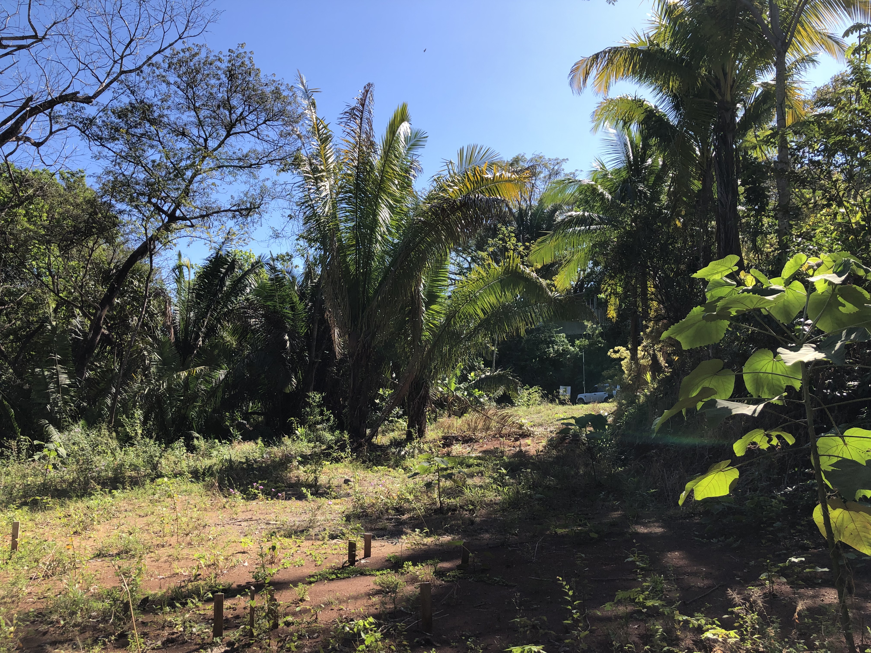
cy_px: 326
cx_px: 436
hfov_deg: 63.4
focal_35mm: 28
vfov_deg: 49.7
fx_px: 705
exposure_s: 1/1021
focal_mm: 4
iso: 20
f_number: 1.8
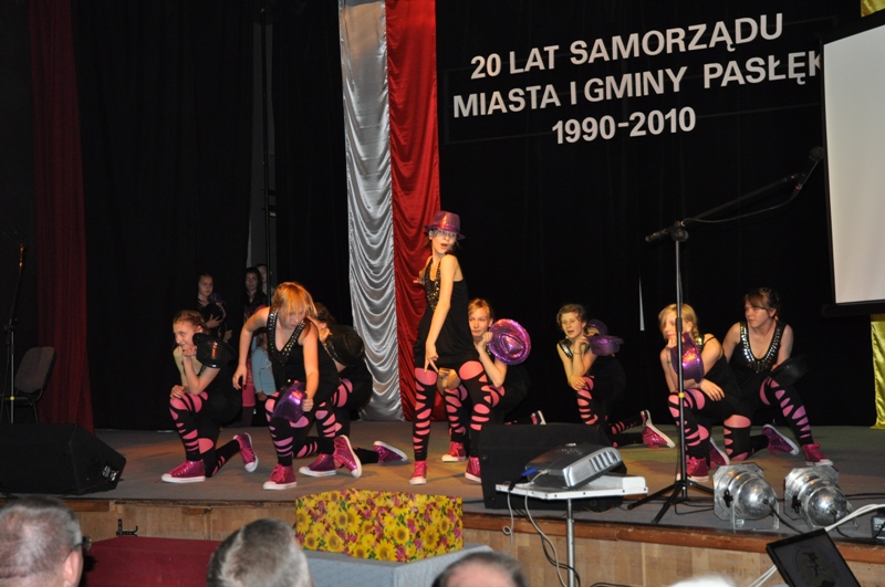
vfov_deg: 25.7
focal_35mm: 52
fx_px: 1289
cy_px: 294
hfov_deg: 37.9
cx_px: 442
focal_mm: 35
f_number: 5
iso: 800
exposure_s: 1/200
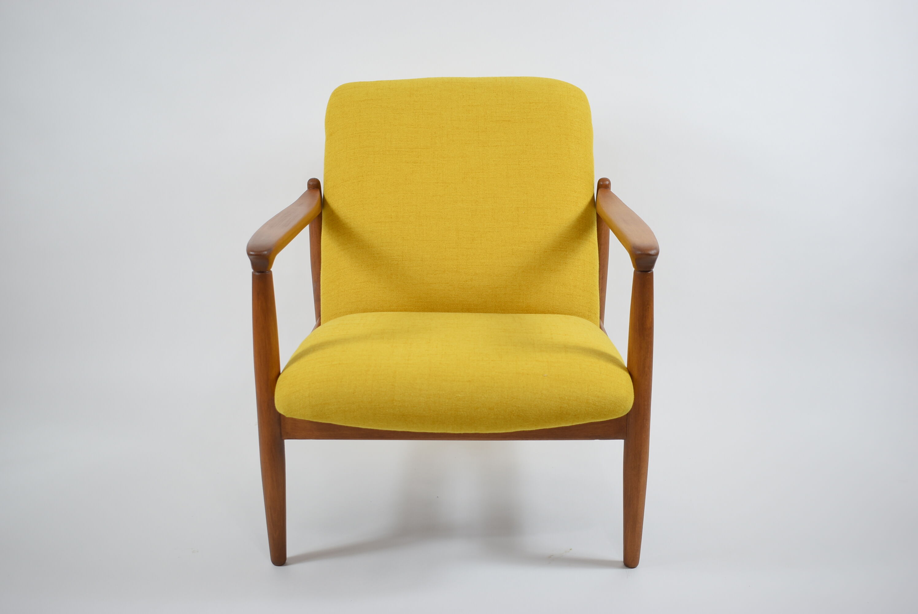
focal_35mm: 40
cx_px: 459
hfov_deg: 47.9
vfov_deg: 33.1
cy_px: 307
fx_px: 1034
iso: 100
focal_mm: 27
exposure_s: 1/20
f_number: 4
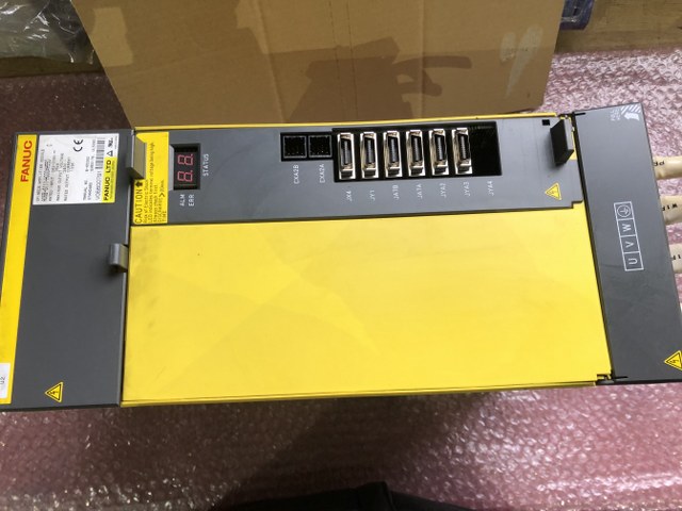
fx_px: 552
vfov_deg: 49.7
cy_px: 256
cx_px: 341
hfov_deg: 63.4
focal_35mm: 28
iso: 32
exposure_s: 1/30
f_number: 1.8
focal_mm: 3.99
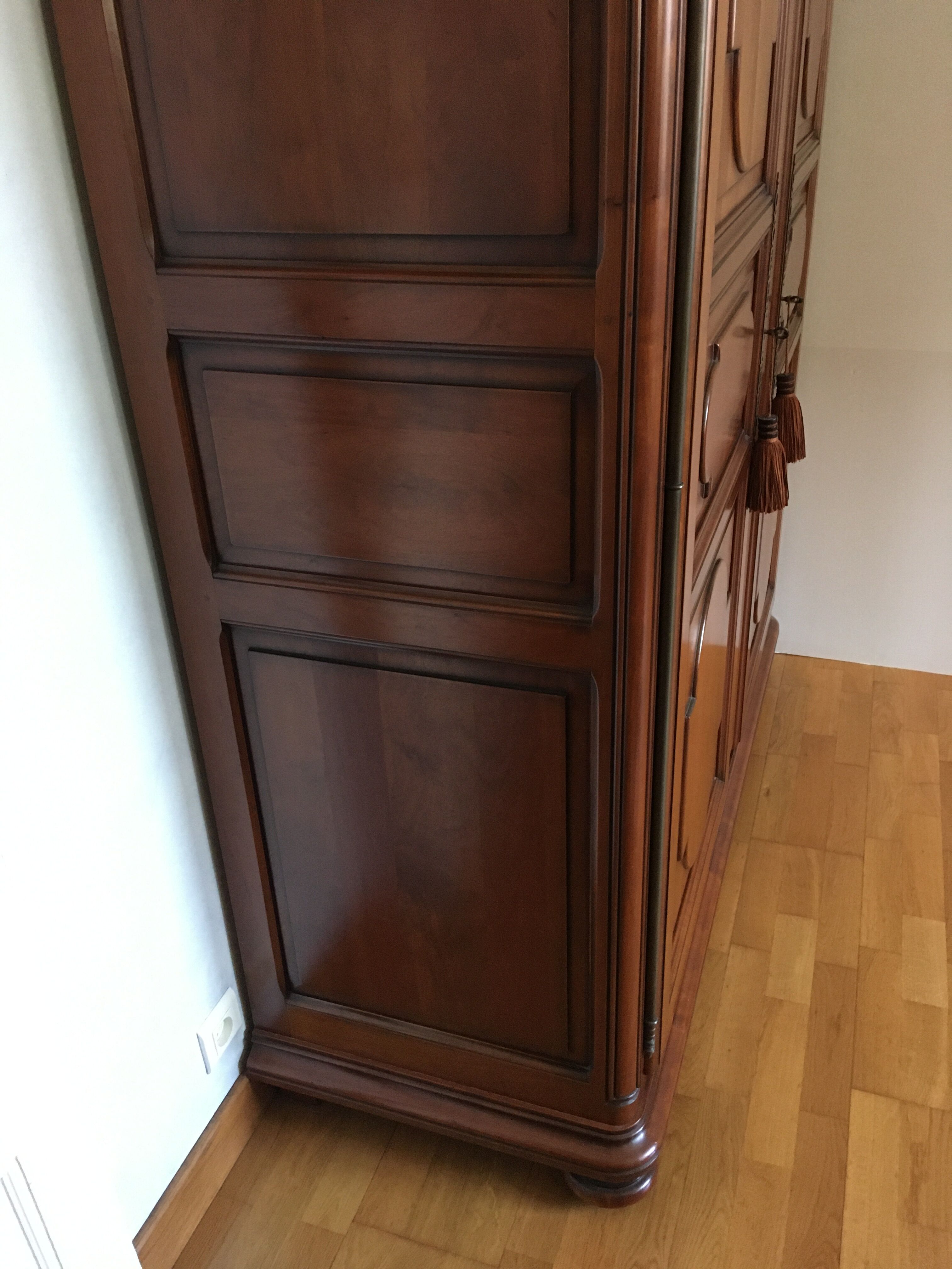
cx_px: 476
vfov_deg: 61.7
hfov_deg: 48.2
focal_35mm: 29
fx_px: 1063
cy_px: 634
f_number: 2.2
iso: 200
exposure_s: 1/17
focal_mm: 4.15
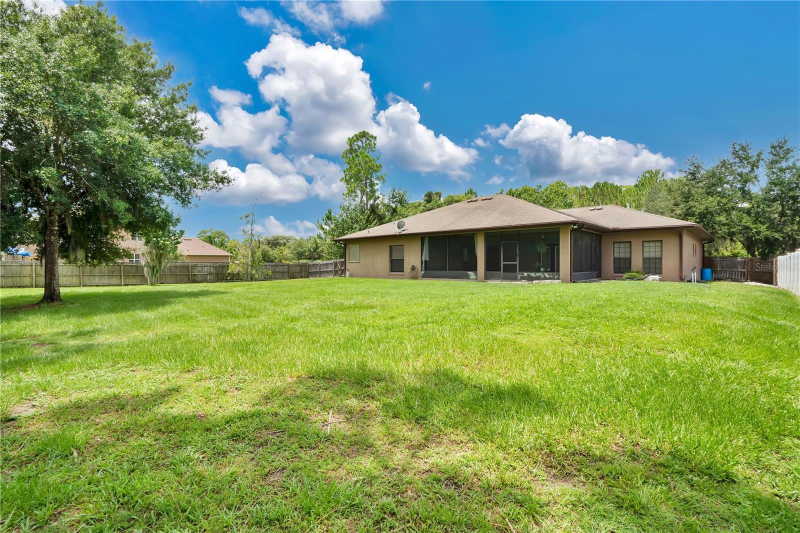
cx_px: 400
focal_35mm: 16
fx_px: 355
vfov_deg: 73.7
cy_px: 266
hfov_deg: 96.7
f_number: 22
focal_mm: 16
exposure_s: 1/60
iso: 500
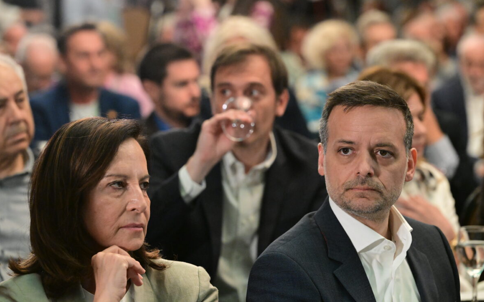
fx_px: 2032
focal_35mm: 154
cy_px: 144
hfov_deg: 13.6
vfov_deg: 8.5
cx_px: 241
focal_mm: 150
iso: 10000
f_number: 5
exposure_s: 1/320
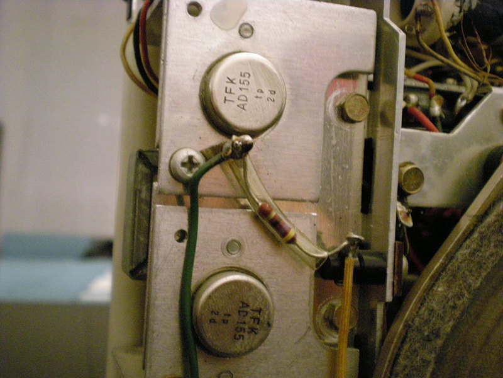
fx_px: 639
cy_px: 189
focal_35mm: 44
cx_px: 252
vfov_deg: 32.9
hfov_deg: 42.9
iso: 800
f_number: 3.5
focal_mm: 7.4
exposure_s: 1/4.2
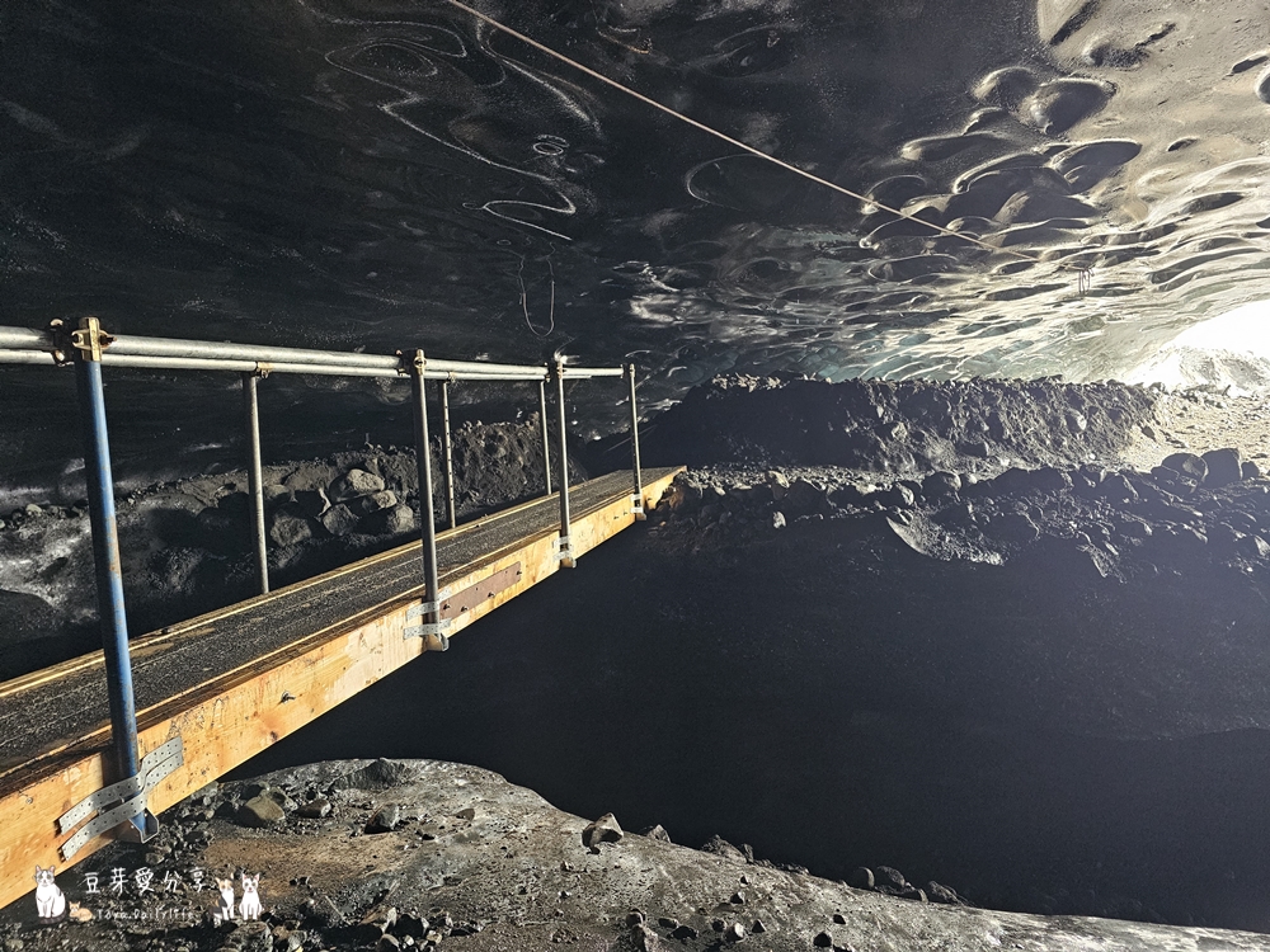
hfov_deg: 73.9
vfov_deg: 58.9
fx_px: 844
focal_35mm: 23
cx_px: 635
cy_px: 476
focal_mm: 6.3
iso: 500
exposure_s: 1/120
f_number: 1.7
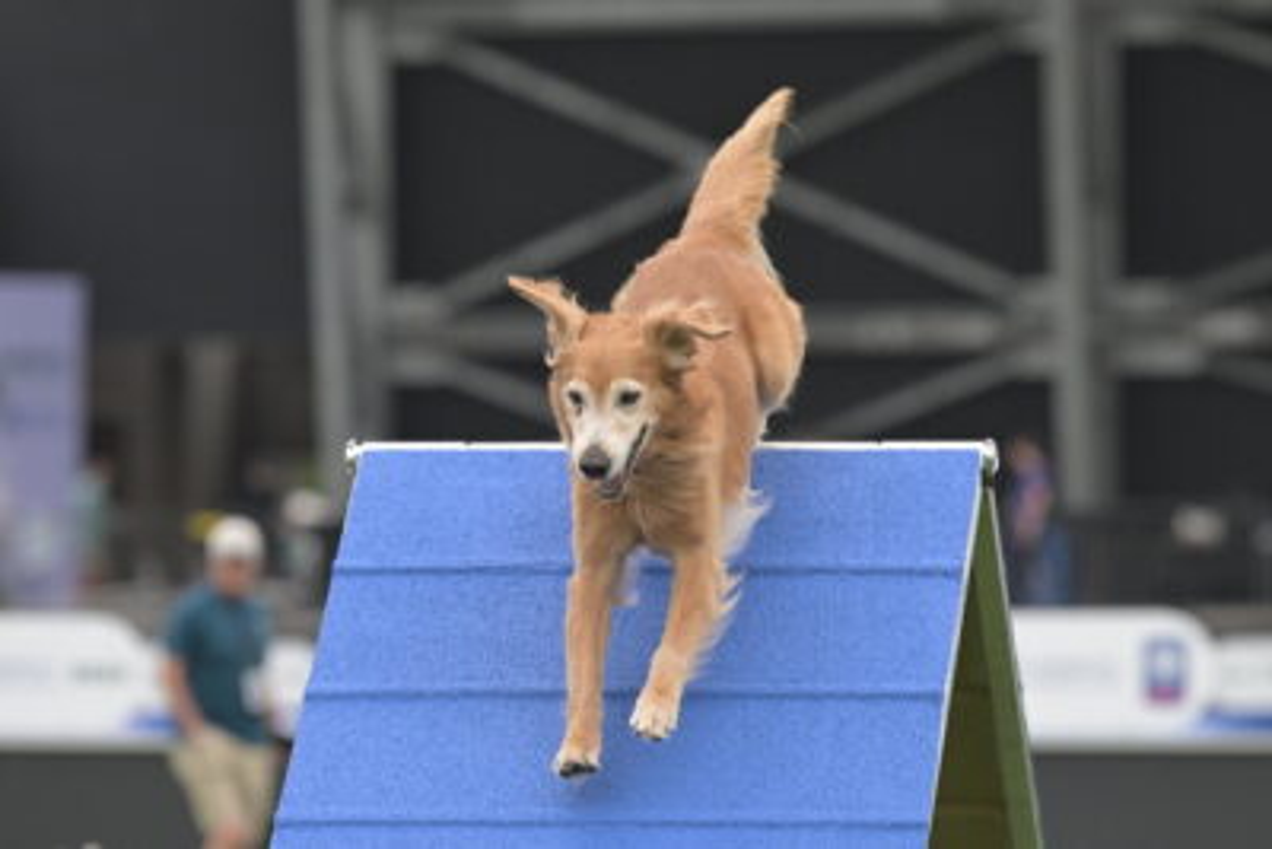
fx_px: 10603
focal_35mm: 300
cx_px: 636
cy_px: 424
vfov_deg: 4.6
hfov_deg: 6.9
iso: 640
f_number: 4
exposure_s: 1/2500
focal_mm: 200
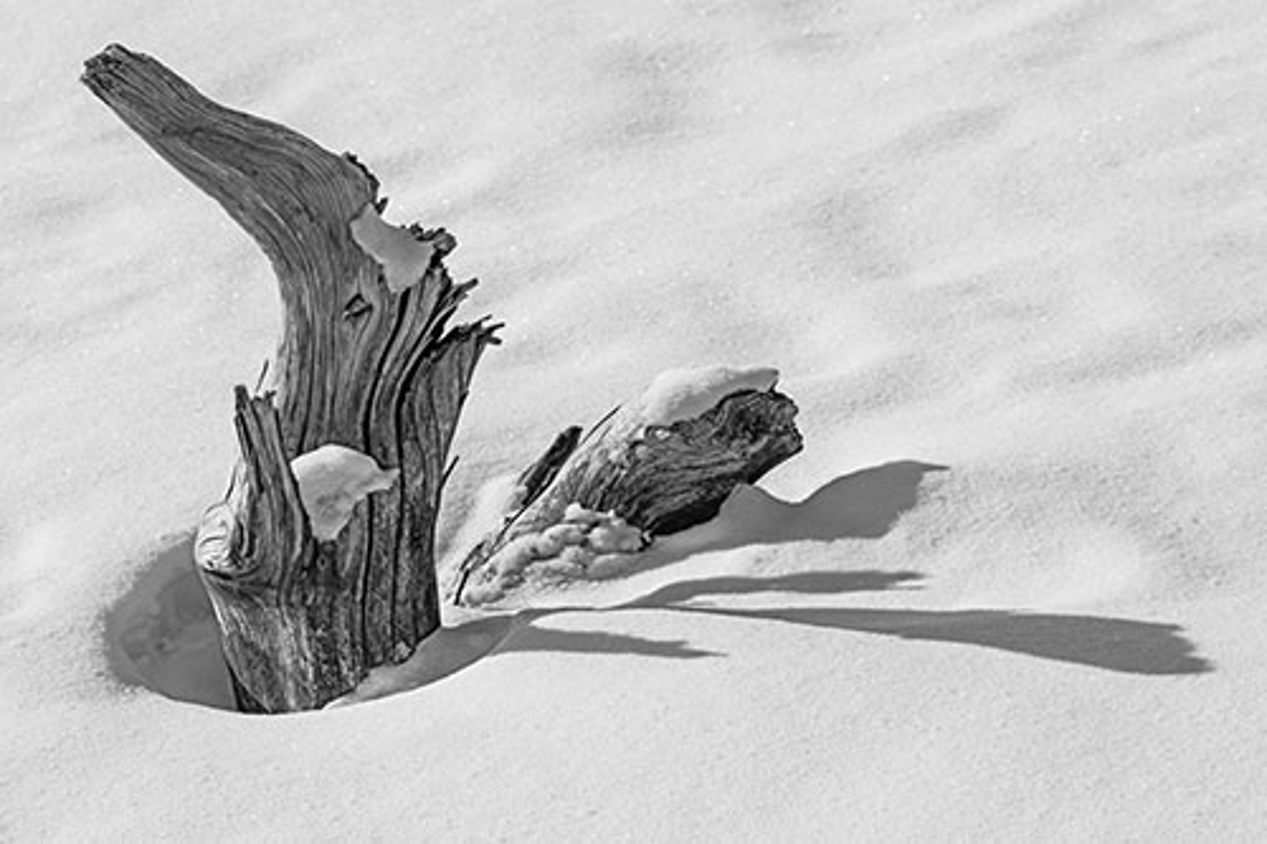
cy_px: 422
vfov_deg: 6.5
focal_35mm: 210
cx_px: 634
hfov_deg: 9.8
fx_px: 7388
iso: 320
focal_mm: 210
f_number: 10
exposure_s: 1/1000
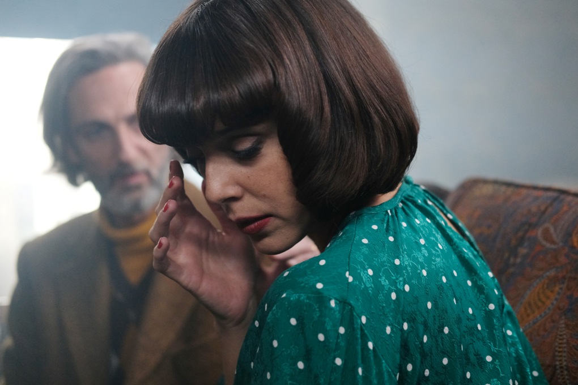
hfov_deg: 37.5
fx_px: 851
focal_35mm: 53
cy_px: 192
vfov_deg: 25.5
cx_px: 289
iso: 2000
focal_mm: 35
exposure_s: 1/250
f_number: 2
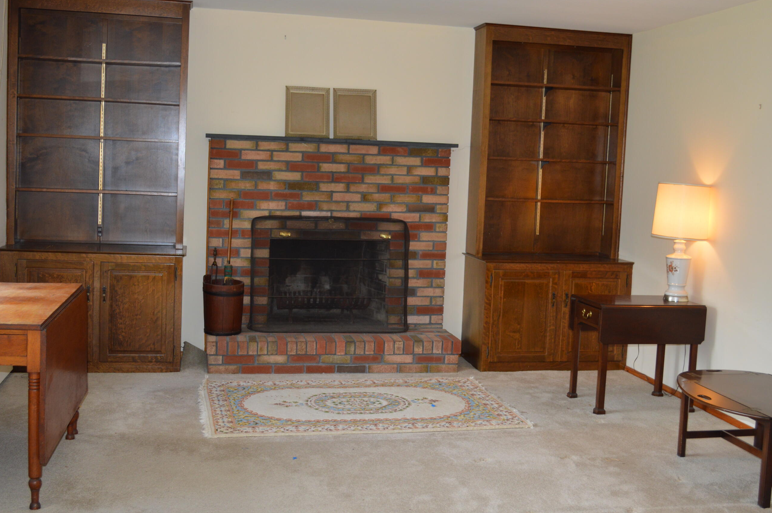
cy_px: 250
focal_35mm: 42
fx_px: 900
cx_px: 371
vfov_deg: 31.8
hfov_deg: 46.4
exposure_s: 1/60
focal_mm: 24
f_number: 4
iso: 400
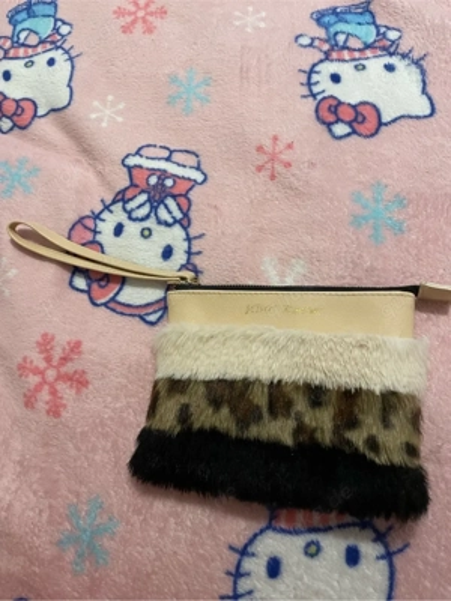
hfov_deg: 53.1
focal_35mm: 26
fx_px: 452
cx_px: 226
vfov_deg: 67.3
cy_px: 300
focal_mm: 4.2
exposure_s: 1/40
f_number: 1.6
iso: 400
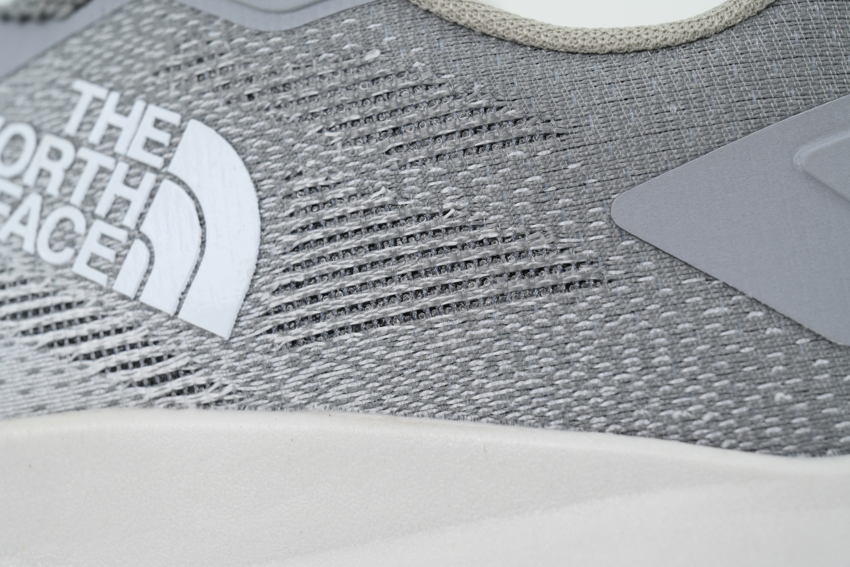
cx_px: 425
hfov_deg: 19.8
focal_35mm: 103
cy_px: 284
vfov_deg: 13.3
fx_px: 2432
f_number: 11
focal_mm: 103
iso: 400
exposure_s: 1/100
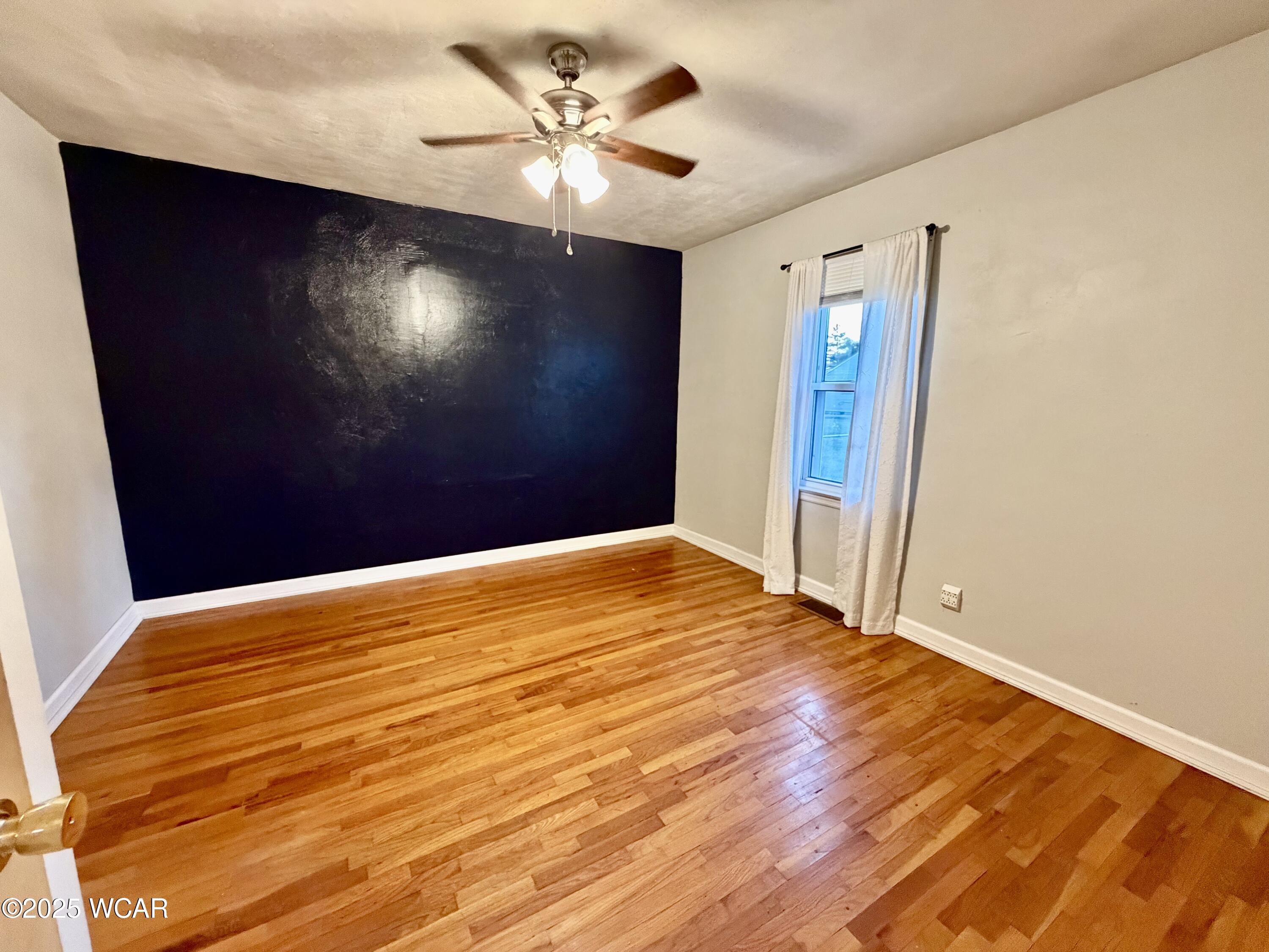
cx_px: 634
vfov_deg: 85.7
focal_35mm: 14
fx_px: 513
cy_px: 476
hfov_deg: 102.1
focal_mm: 2.22
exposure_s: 1/60
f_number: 2.2
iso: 640
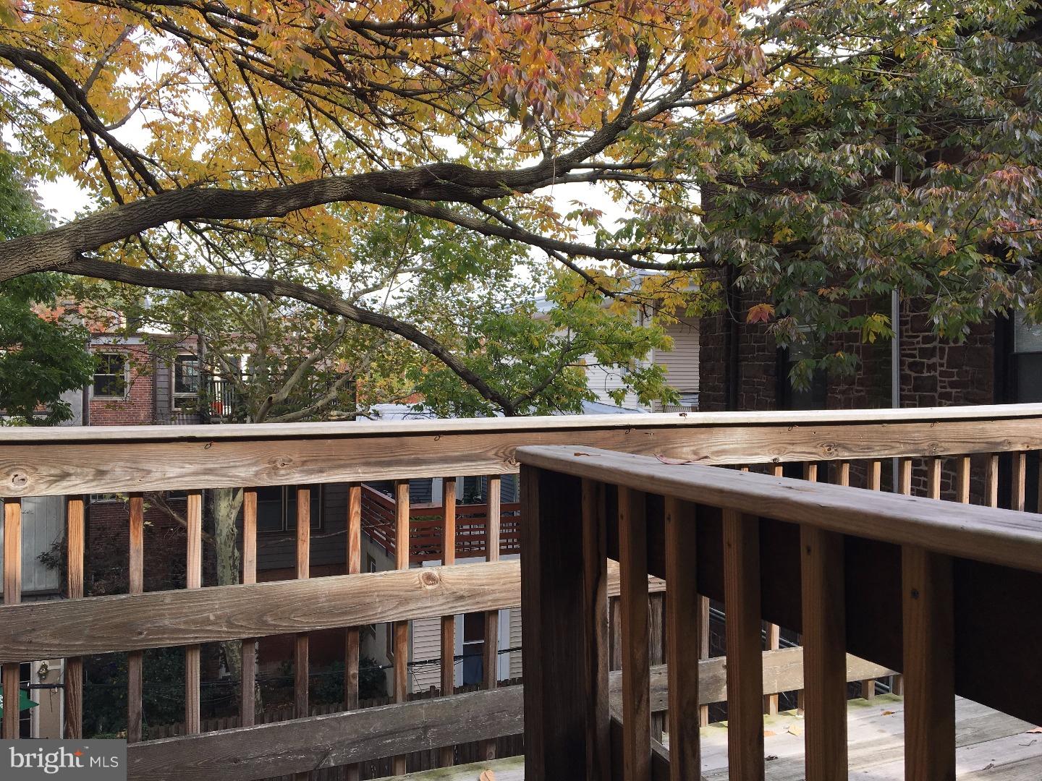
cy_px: 390
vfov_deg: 48.2
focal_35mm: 29
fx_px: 873
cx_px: 521
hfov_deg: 61.7
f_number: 2.2
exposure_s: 1/323
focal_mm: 4.15
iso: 25
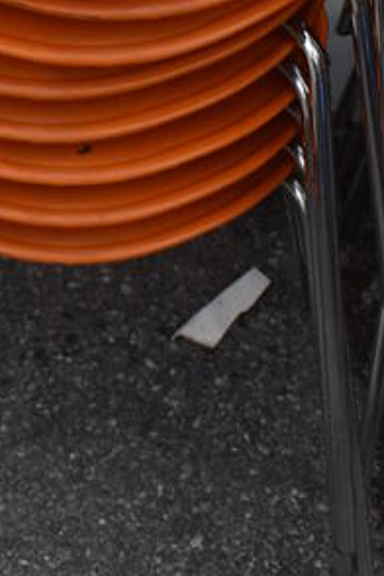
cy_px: -207
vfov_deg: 16.4
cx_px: 51
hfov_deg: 11.7
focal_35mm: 117
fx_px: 1865
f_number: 5.6
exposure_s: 1/160
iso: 200
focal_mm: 25
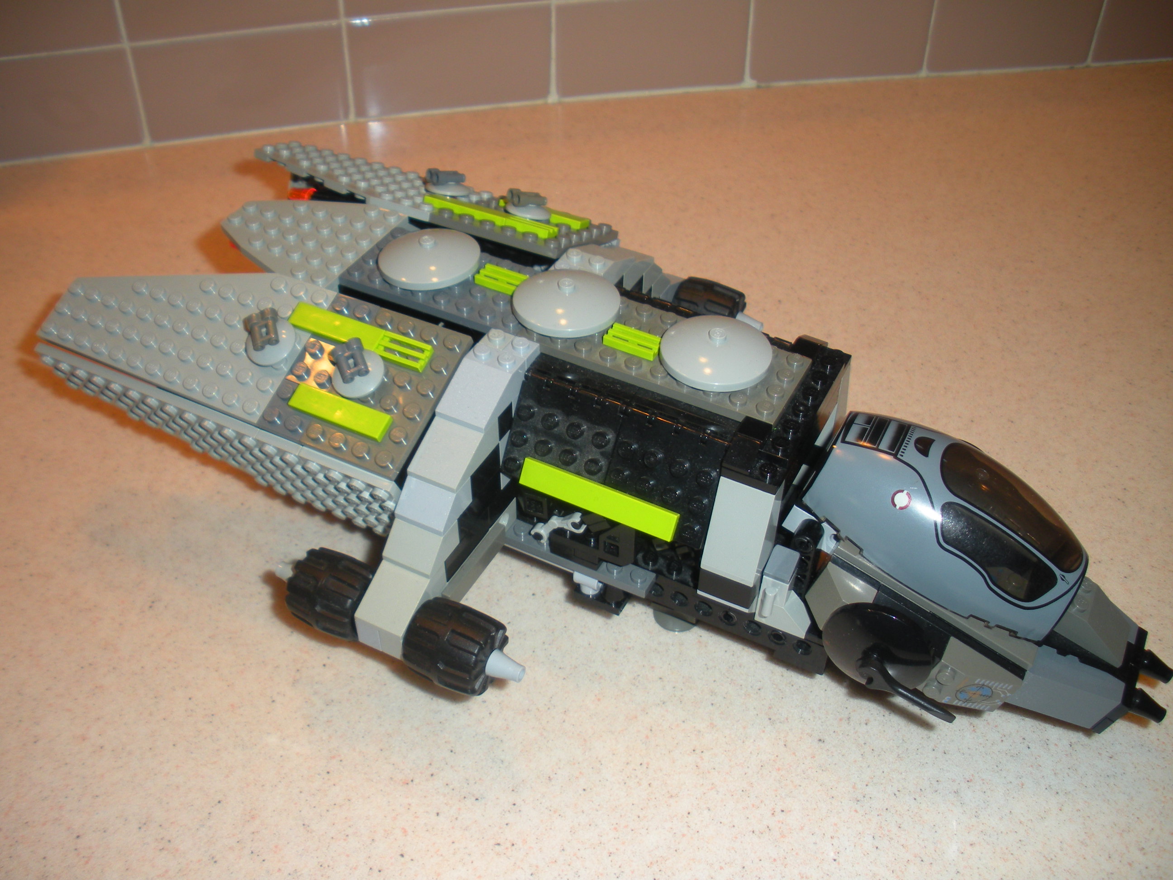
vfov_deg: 39.7
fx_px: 1220
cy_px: 440
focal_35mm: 36
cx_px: 586
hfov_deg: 51.4
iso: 64
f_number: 3.5
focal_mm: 6.3
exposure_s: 1/31.1
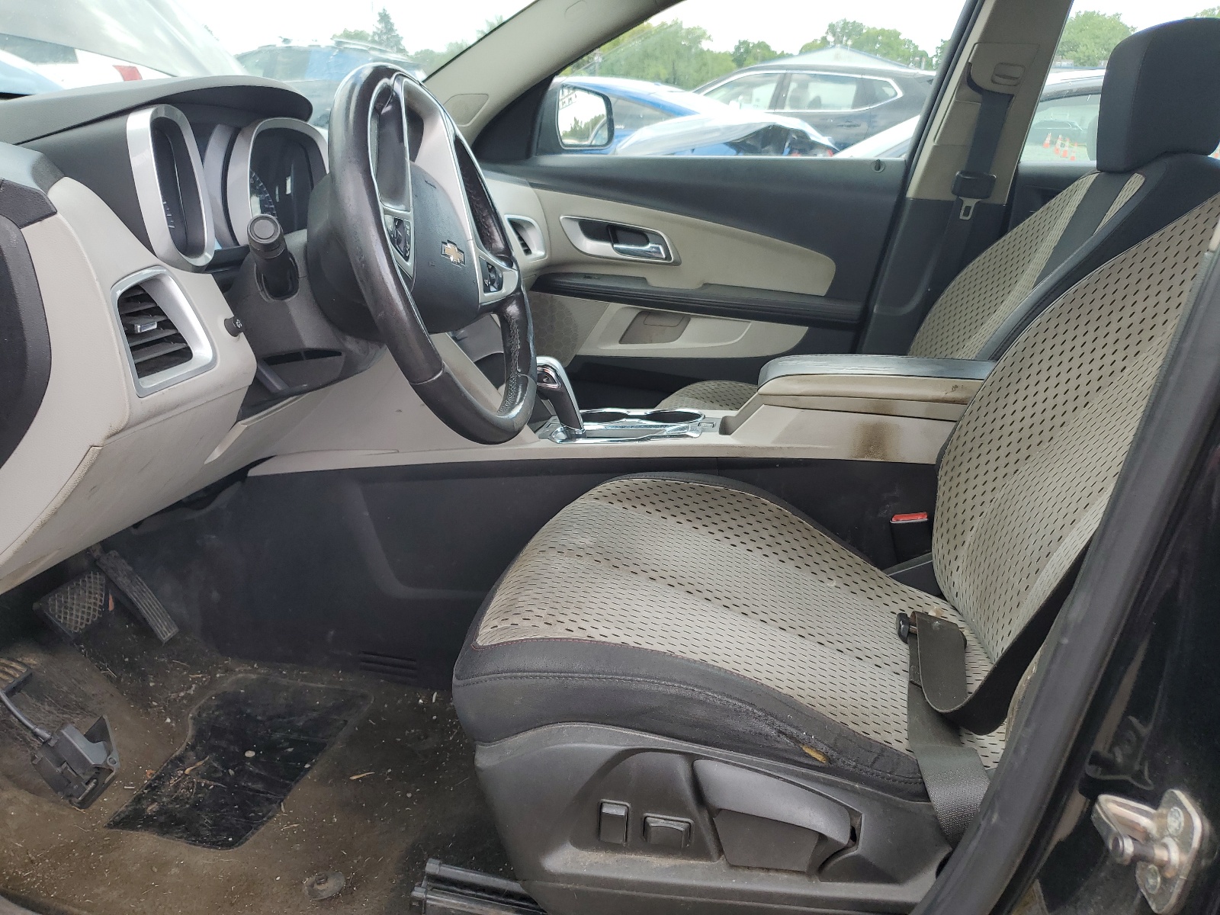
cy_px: 458
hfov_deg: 67.3
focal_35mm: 26
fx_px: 916
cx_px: 610
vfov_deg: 53.1
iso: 50
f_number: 1.5
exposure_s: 1/333
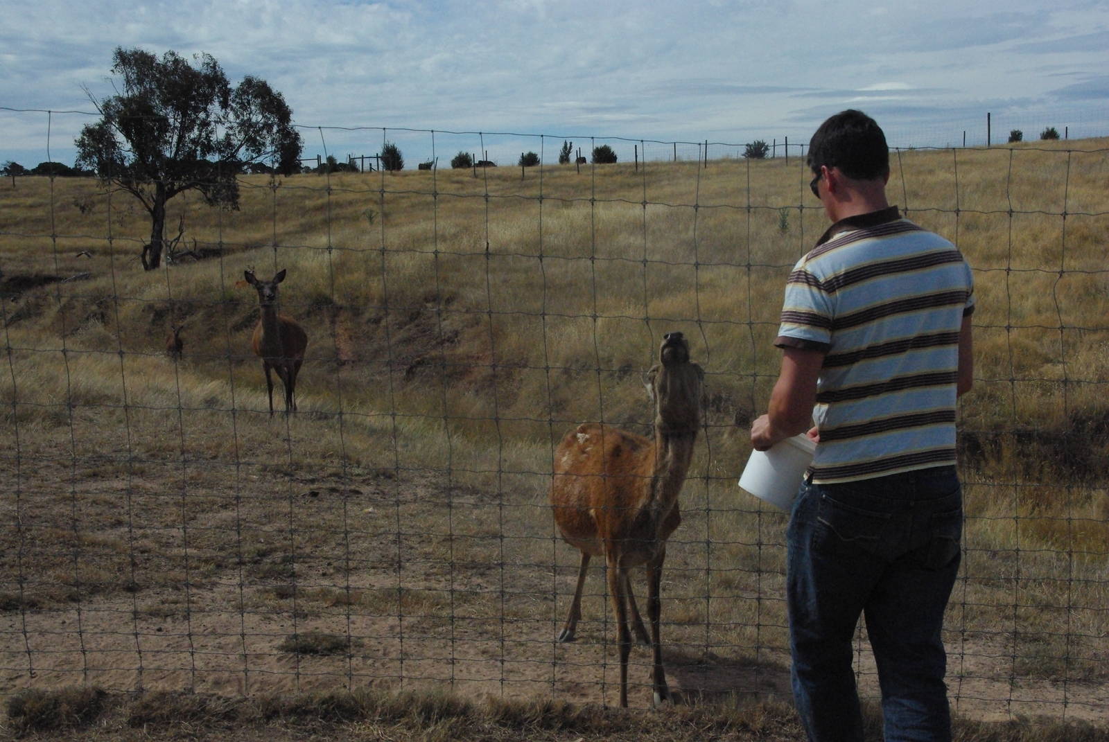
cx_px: 554
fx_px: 1573
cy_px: 371
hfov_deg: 38.8
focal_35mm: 51
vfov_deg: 26.6
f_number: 11
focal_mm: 34
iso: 1600
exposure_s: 1/3000
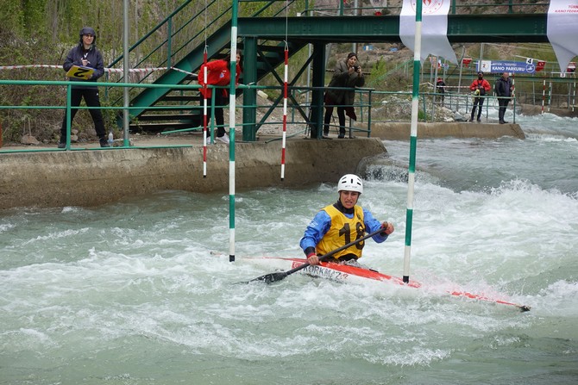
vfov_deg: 19.5
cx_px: 289
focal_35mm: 70
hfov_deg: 28.8
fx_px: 1124
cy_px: 192
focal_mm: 25.7
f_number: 5.6
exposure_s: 1/400
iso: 125
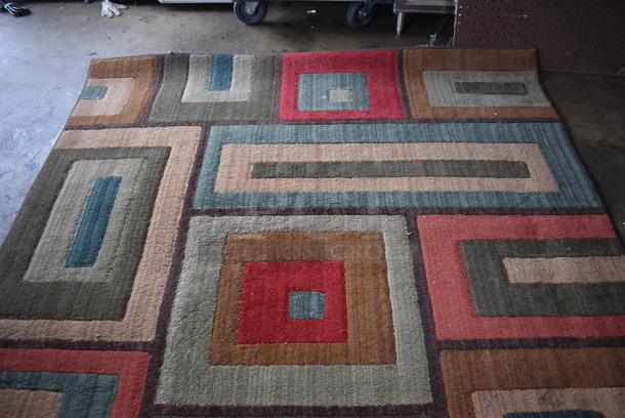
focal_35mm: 27
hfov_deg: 67.3
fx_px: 469
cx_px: 312
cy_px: 209
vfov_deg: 48.0
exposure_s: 1/250
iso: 800
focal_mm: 18
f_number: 3.5
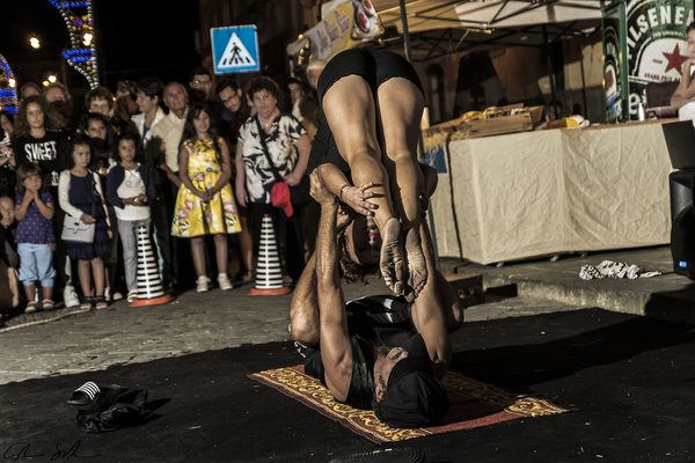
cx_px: 348
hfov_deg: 29.9
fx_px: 1303
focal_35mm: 68
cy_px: 232
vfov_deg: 20.2
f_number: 2.8
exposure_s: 1/250
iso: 800
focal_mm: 45
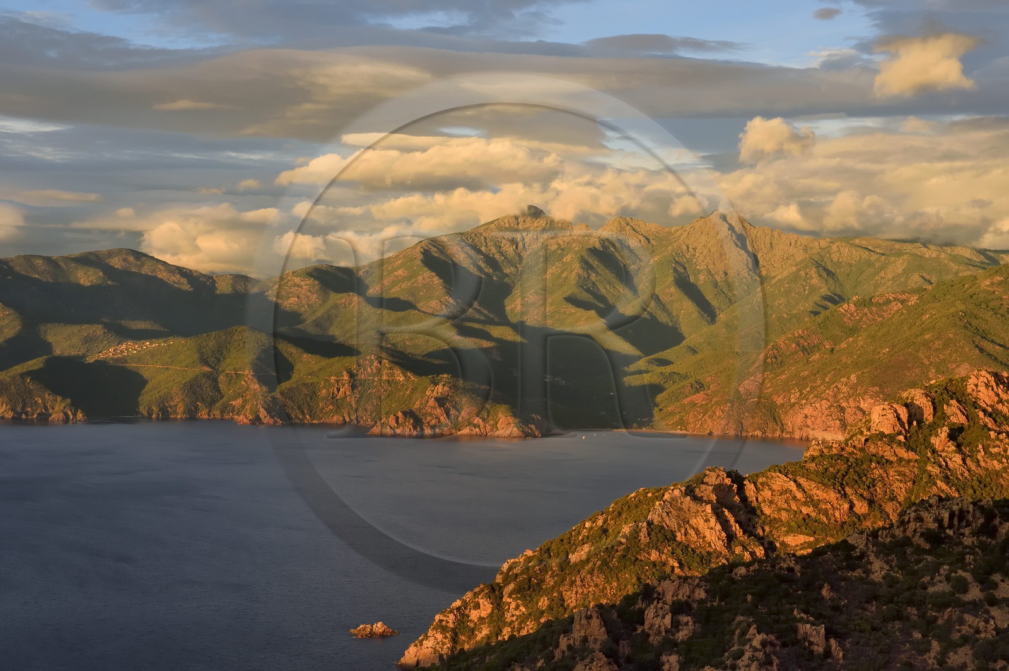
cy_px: 336
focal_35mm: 56
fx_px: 1568
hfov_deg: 35.7
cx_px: 504
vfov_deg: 24.2
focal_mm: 56
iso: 500
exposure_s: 1/200
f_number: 11
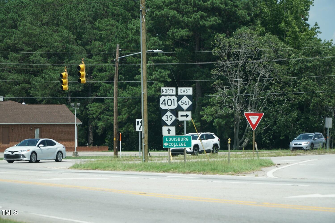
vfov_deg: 8.7
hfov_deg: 13.0
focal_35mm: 158
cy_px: 112
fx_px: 1466
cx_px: 168
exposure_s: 1/400
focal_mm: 105
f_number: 5.6
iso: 100
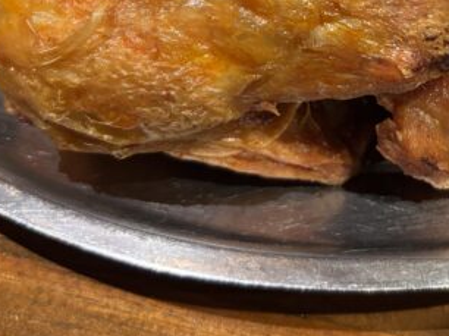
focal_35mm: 68
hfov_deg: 28.0
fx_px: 881
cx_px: 357
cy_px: -18
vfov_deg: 20.7
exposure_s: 1/50
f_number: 1.6
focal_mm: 5.96
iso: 400
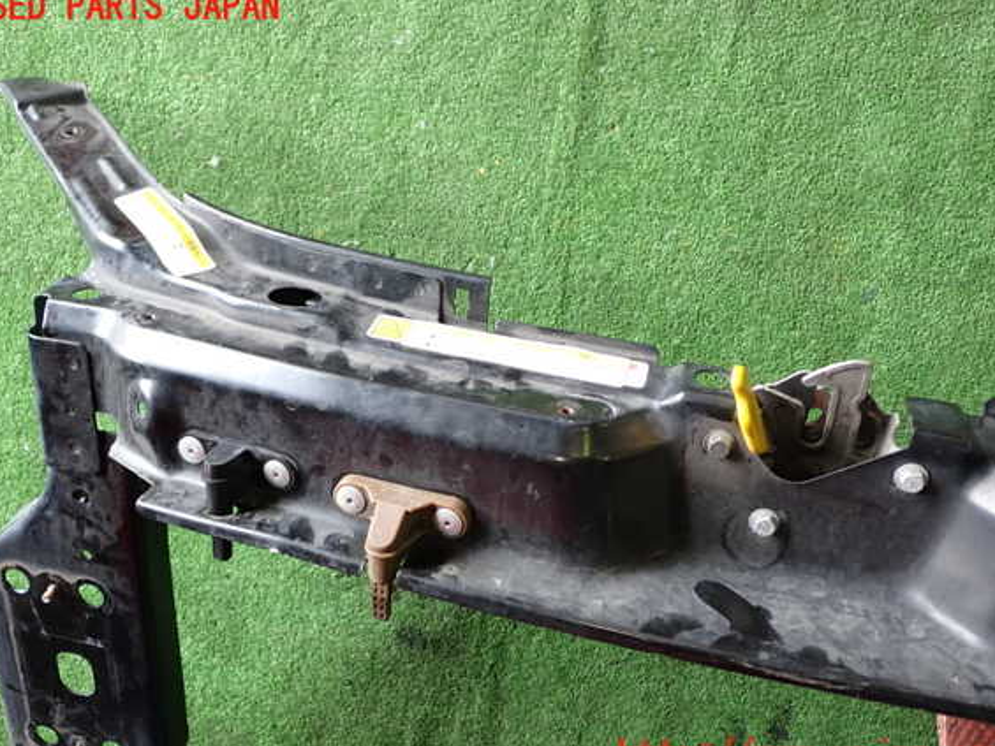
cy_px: 382
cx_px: 488
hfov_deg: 53.9
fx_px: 978
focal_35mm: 34
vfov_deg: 41.8
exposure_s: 1/30
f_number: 2.4
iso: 250
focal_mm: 5.79
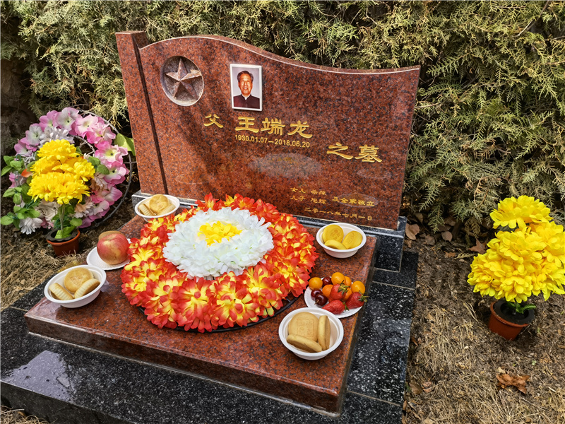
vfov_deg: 51.4
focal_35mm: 27
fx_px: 441
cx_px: 282
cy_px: 212
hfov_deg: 65.3
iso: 50
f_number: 1.9
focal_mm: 6.67
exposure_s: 1/1795
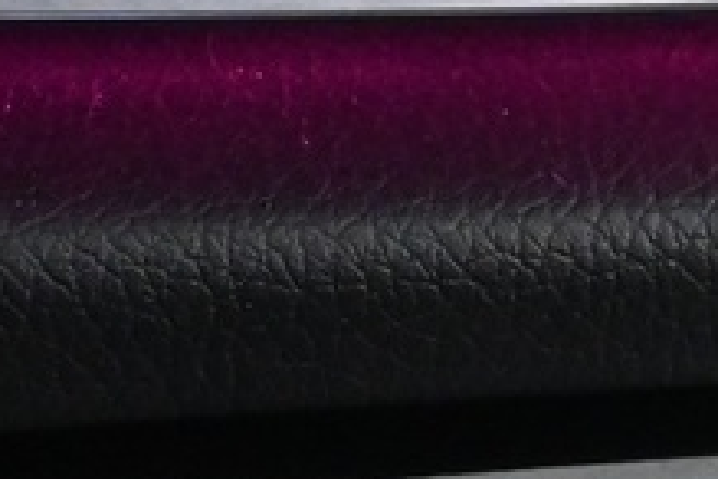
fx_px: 5538
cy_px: 1093
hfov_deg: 7.4
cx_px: 469
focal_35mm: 278
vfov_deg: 4.8
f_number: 4.2
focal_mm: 25
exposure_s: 1/20
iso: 3200
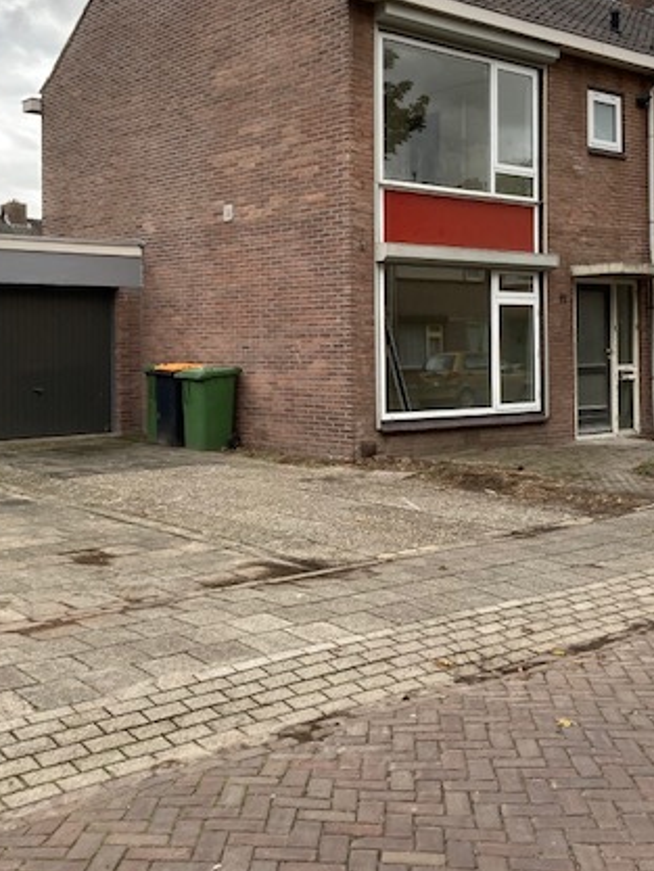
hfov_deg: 33.6
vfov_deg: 43.6
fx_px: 1083
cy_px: 343
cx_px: 303
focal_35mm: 43
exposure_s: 1/344
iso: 20
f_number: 1.8
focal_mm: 3.99
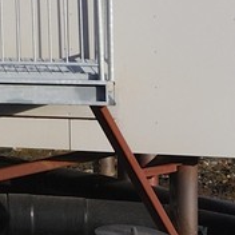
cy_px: -398
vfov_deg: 5.0
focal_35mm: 340
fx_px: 2611
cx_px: -620
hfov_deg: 4.8
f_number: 16
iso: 400
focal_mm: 44
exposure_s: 1/160
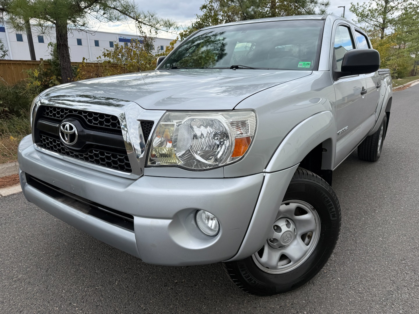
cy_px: 157
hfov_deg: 71.6
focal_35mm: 24
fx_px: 291
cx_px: 210
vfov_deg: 56.8
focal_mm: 6.76
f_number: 1.78
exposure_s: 1/1493
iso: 80
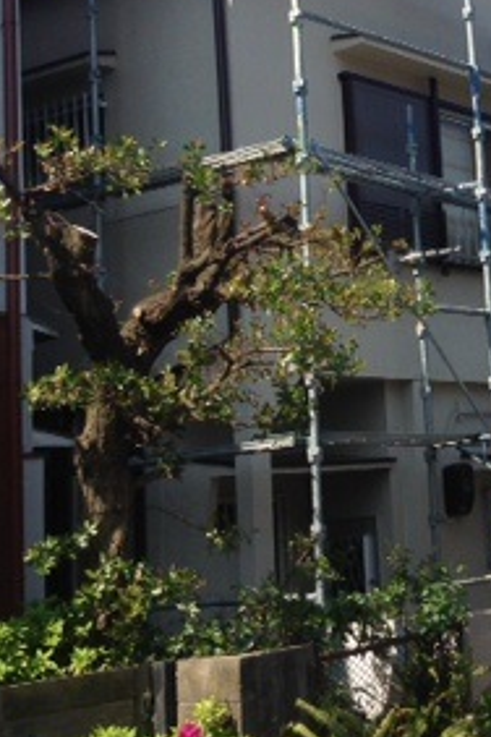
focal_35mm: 78
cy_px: 254
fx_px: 1596
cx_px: 642
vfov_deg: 25.9
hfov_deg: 16.5
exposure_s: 1/1085
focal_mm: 4.12
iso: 50
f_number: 2.4
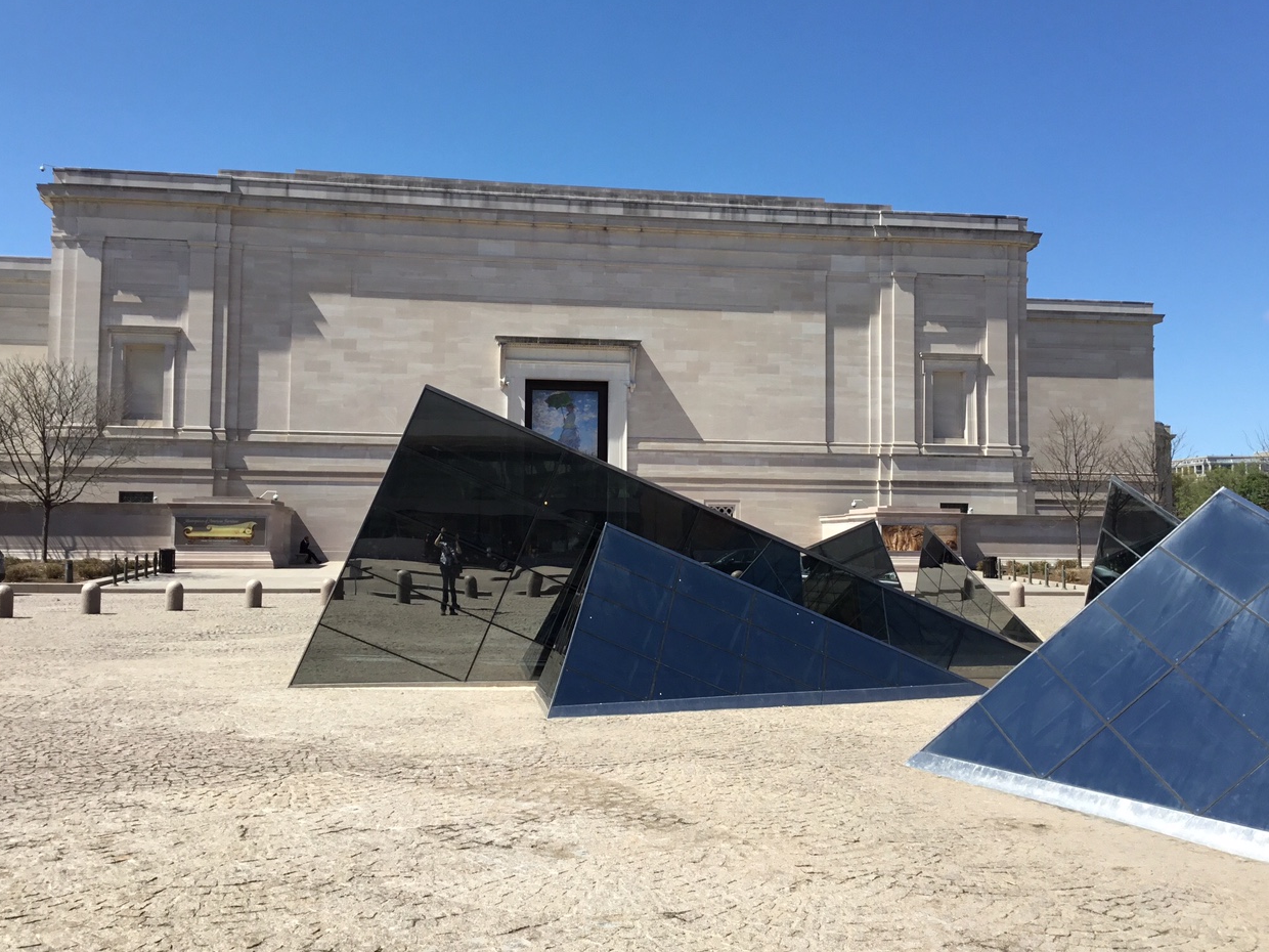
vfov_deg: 44.2
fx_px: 1173
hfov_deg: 56.8
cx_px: 631
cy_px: 463
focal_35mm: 32
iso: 25
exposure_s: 1/1294
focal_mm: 3.3
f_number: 2.4
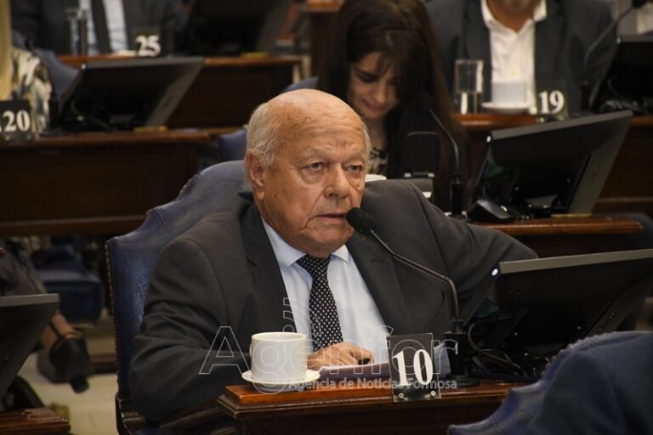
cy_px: 218
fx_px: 3809
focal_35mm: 210
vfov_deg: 6.5
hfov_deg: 9.8
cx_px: 326
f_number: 5.6
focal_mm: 140
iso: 2500
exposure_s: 1/125
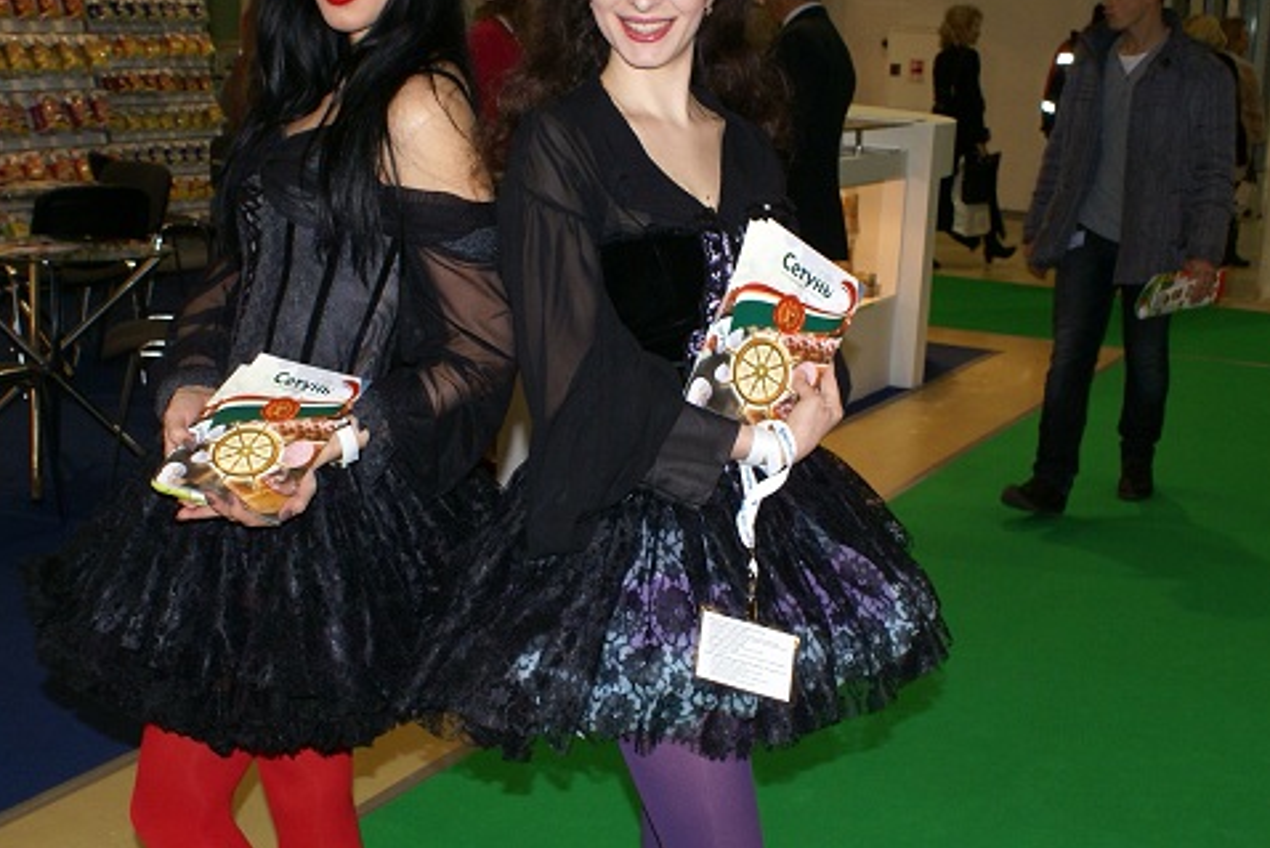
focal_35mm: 53
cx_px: 545
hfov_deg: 37.4
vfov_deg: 25.5
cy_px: 468
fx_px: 1870
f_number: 5.6
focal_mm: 22
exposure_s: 1/60
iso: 400
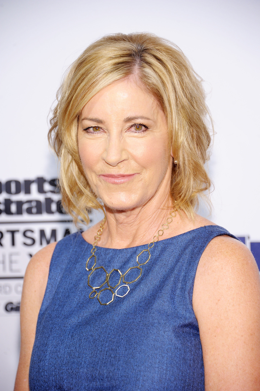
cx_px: 130
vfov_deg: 15.2
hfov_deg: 10.1
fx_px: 1464
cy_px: 196
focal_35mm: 135
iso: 1250
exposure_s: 1/200
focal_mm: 135
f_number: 5.6
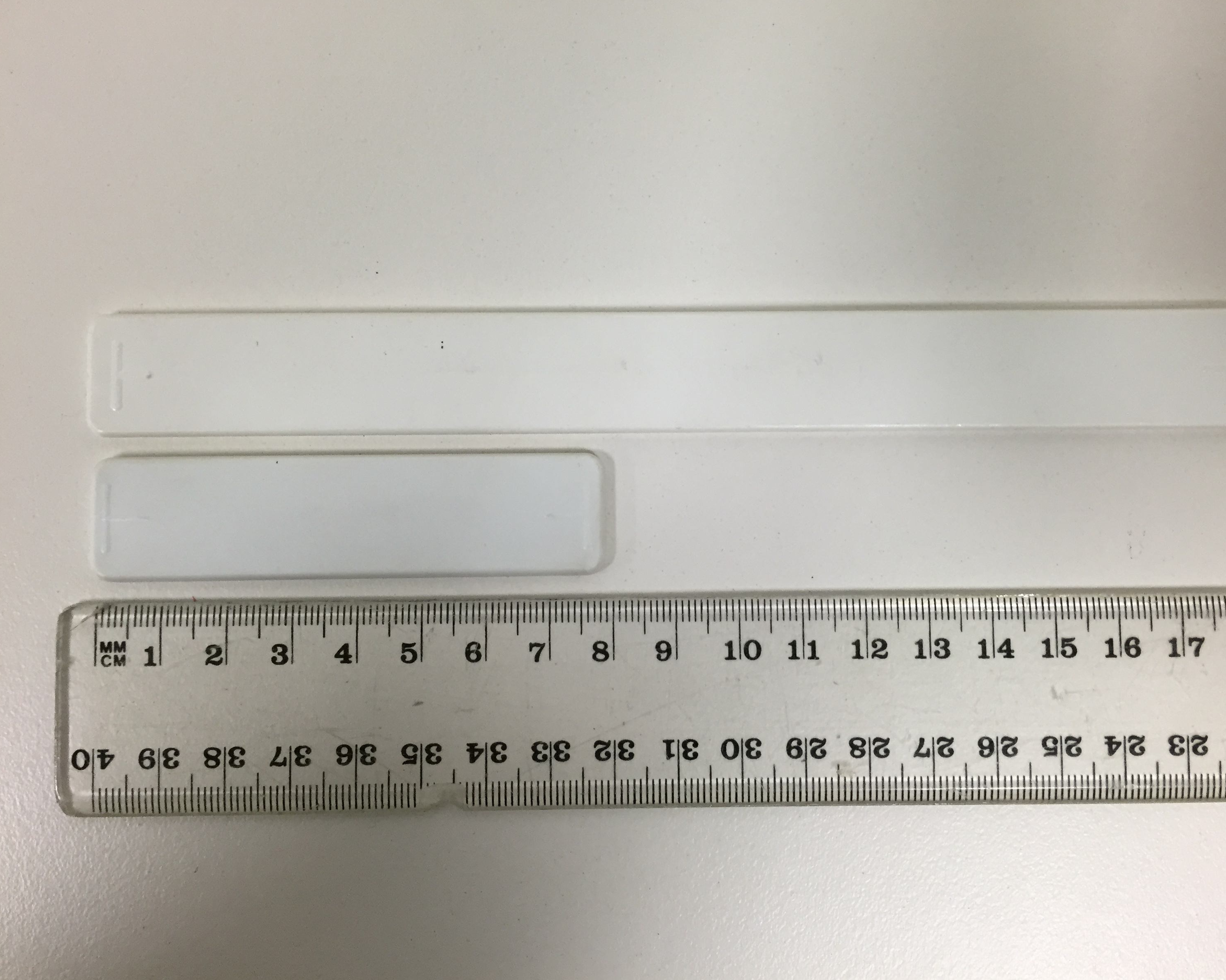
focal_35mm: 31
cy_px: 493
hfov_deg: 57.1
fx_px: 1125
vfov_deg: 47.1
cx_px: 667
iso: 64
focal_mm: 4.15
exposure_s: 1/33
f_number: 2.2
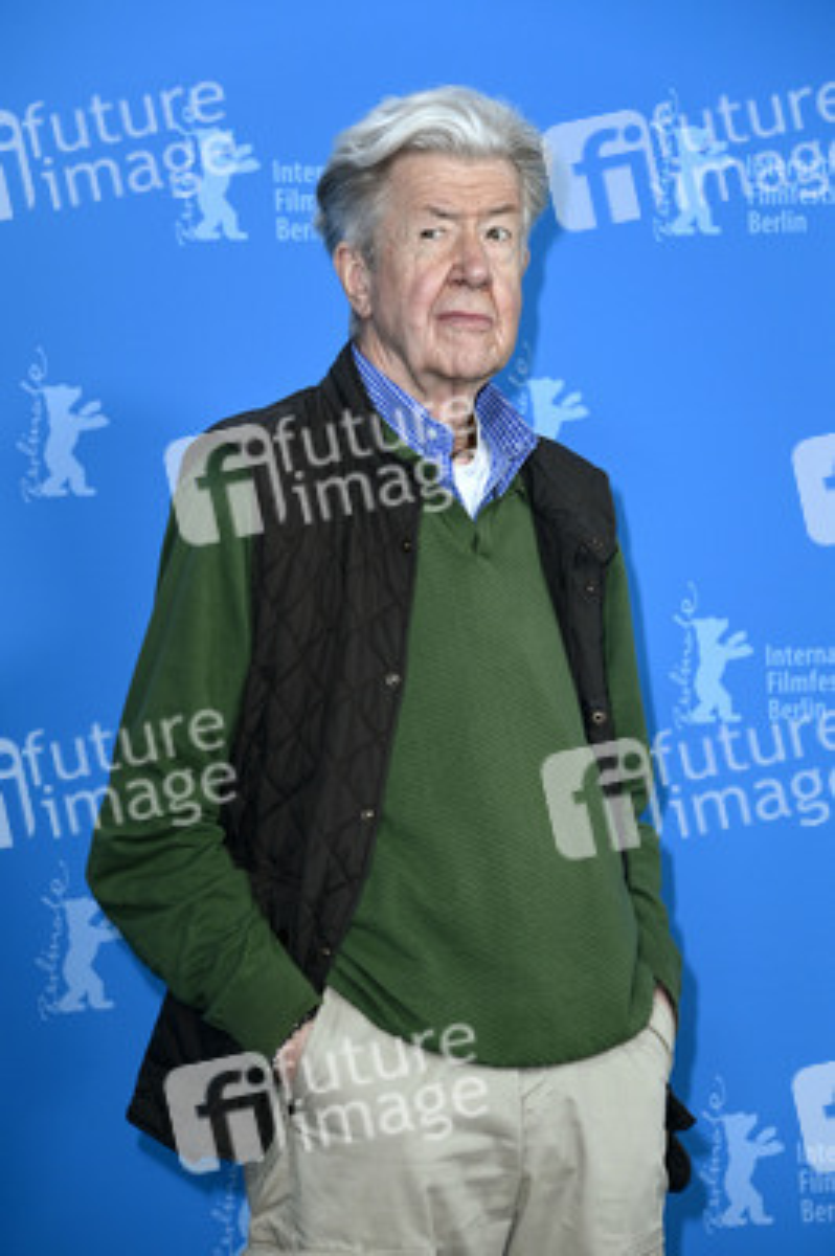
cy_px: 628
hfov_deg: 12.2
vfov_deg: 18.3
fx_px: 3903
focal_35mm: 112
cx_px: 418
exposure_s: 1/250
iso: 1250
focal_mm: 112
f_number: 5.6
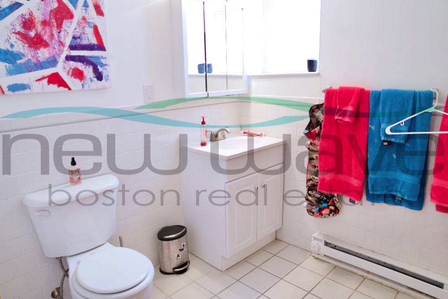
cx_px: 224
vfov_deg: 53.1
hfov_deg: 73.7
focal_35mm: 24
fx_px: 299
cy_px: 150
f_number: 5.6
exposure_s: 1/25
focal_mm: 24
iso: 1250
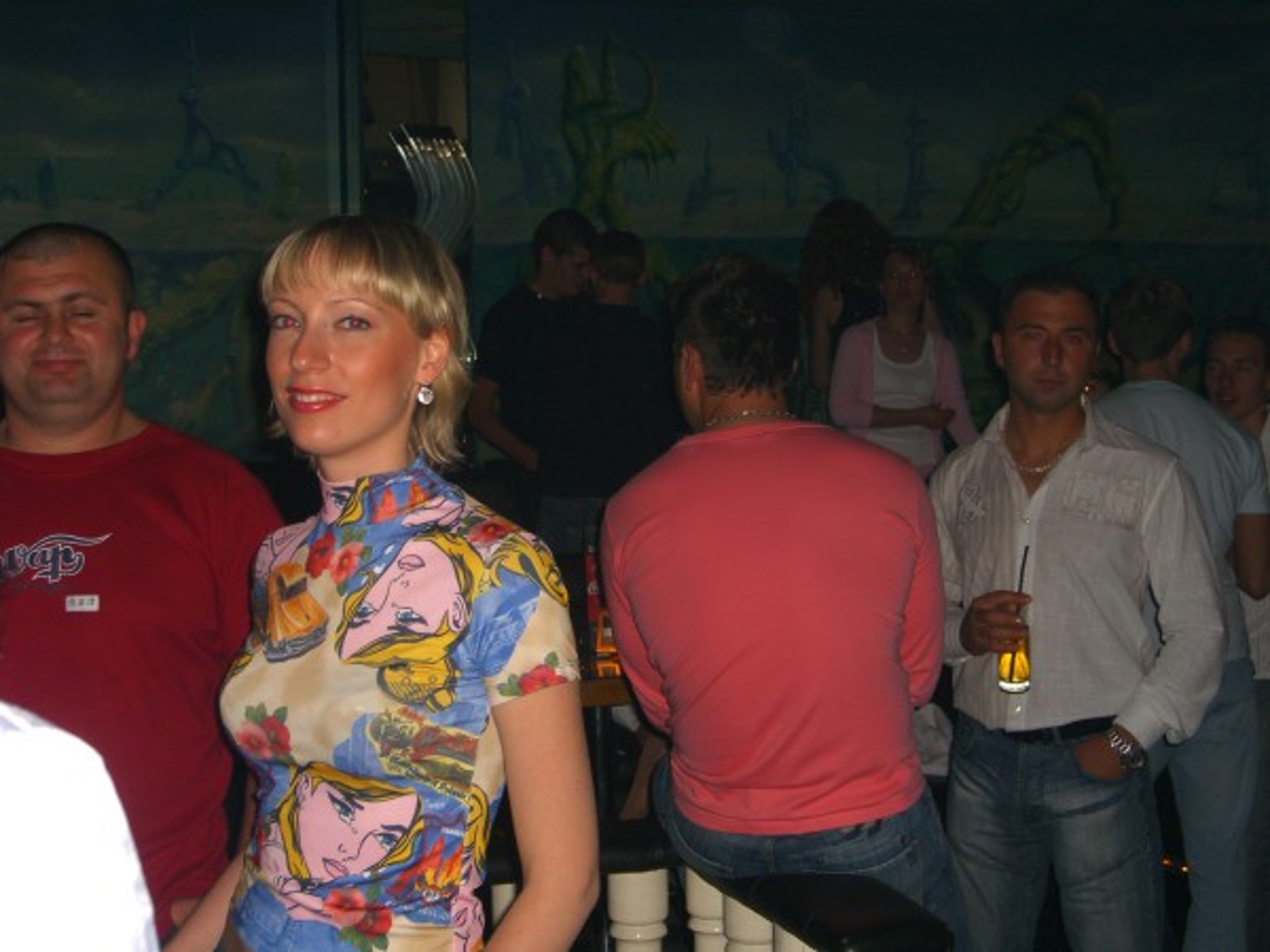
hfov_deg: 33.8
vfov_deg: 25.7
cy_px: 476
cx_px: 635
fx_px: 2091
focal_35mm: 57
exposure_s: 1/60
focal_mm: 11.8
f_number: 3.6
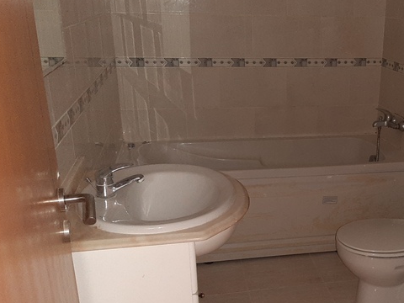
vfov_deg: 31.9
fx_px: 525
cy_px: 202
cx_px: 311
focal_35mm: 45
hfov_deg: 40.7
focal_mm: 3.93
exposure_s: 1/17
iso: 1250
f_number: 1.7
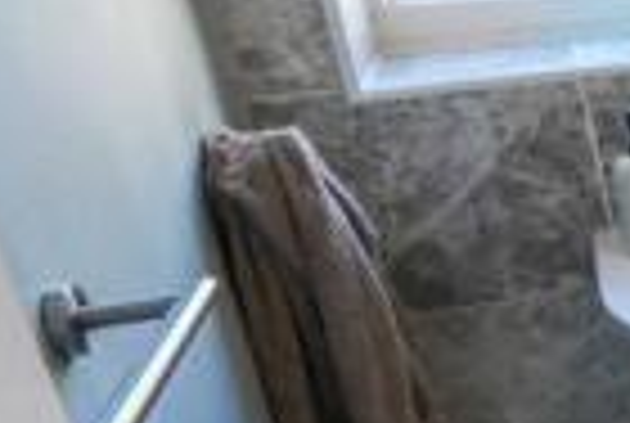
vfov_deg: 19.6
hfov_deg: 16.2
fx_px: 1228
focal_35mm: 70
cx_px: 1438
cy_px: 209
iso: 1250
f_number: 4
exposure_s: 1/160
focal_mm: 10
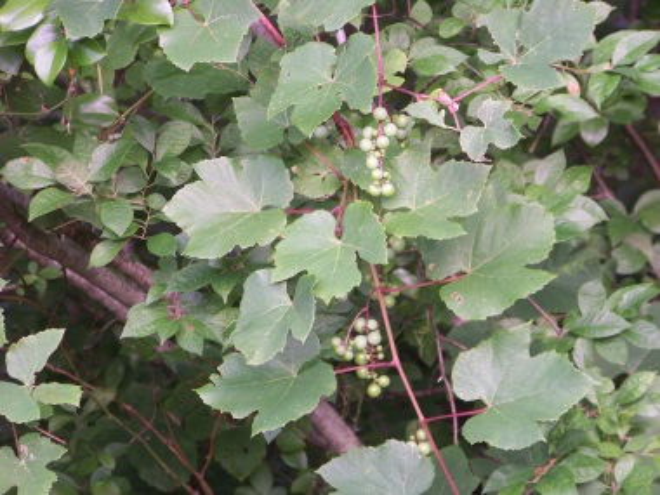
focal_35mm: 234
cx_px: 330
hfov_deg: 8.5
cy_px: 248
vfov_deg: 6.4
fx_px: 4462
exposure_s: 1/50
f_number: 3.6
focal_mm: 37.4
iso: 138
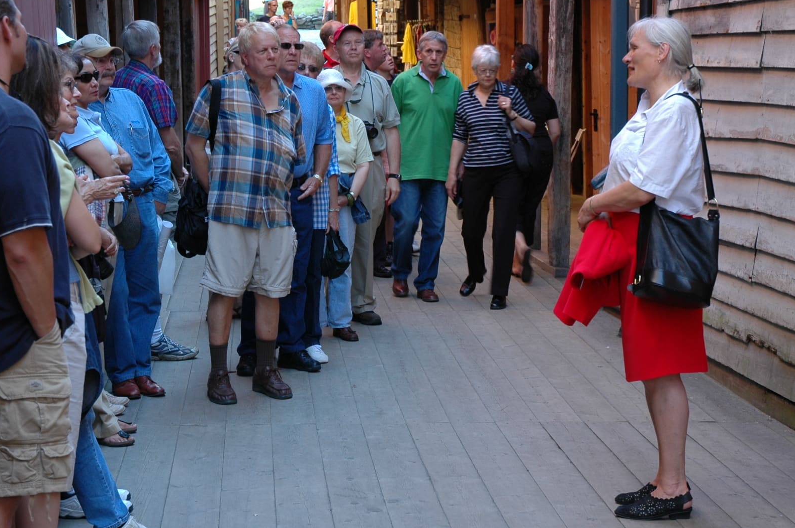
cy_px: 207
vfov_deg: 16.0
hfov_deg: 23.9
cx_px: 372
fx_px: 1875
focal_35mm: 85
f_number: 4.5
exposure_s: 1/30
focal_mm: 40
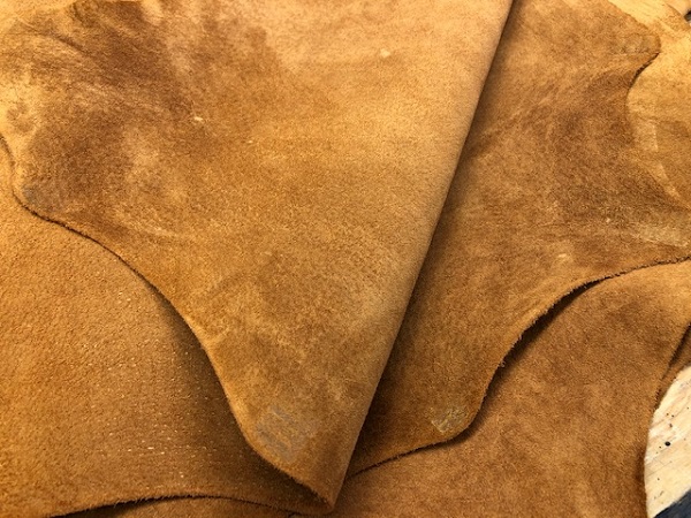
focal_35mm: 28
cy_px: 259
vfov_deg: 49.7
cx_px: 346
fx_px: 559
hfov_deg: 63.4
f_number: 1.8
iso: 40
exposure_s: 1/30
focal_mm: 3.99
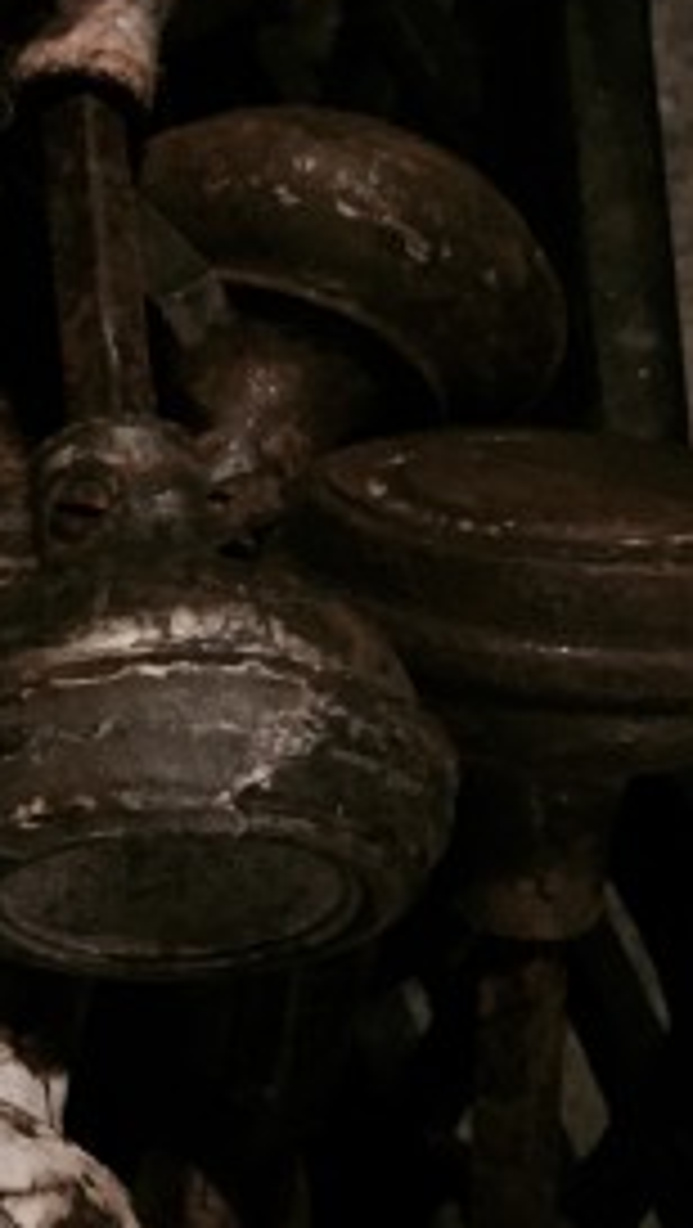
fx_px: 2412
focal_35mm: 74
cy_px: 436
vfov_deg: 28.4
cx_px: -729
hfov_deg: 13.7
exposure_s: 1/15
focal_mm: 4.15
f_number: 2.2
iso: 640
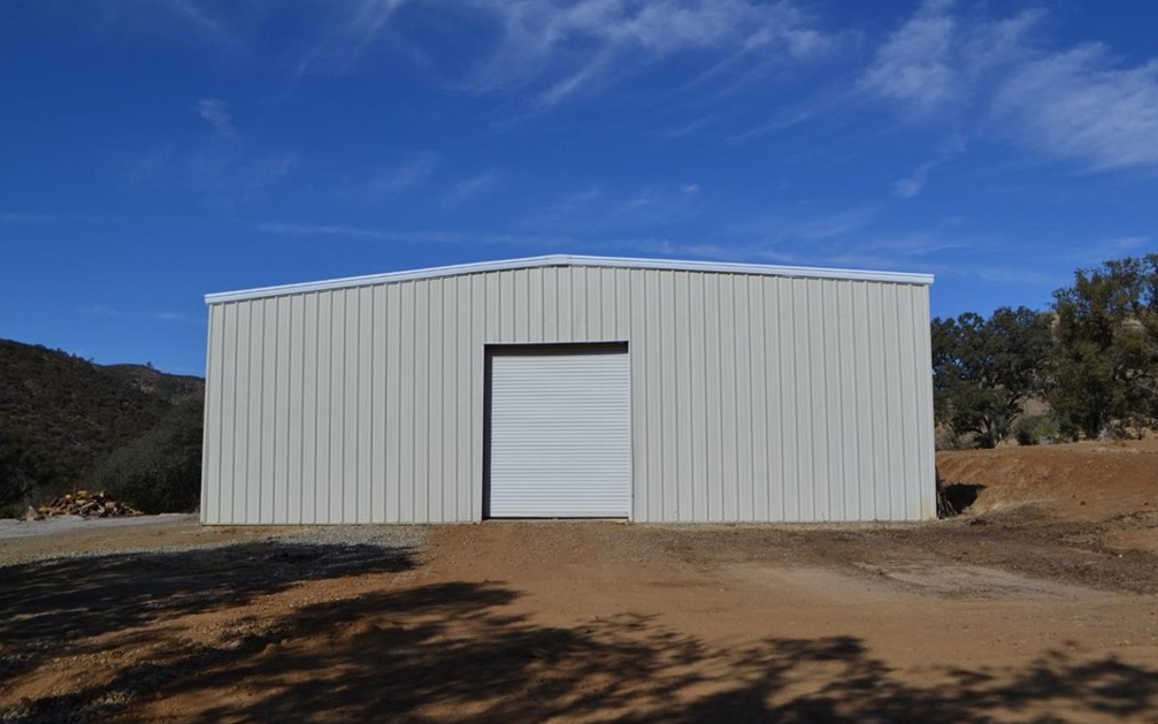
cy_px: 361
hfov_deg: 66.5
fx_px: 884
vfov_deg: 44.5
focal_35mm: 28
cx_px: 577
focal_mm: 18
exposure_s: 1/320
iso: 100
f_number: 9
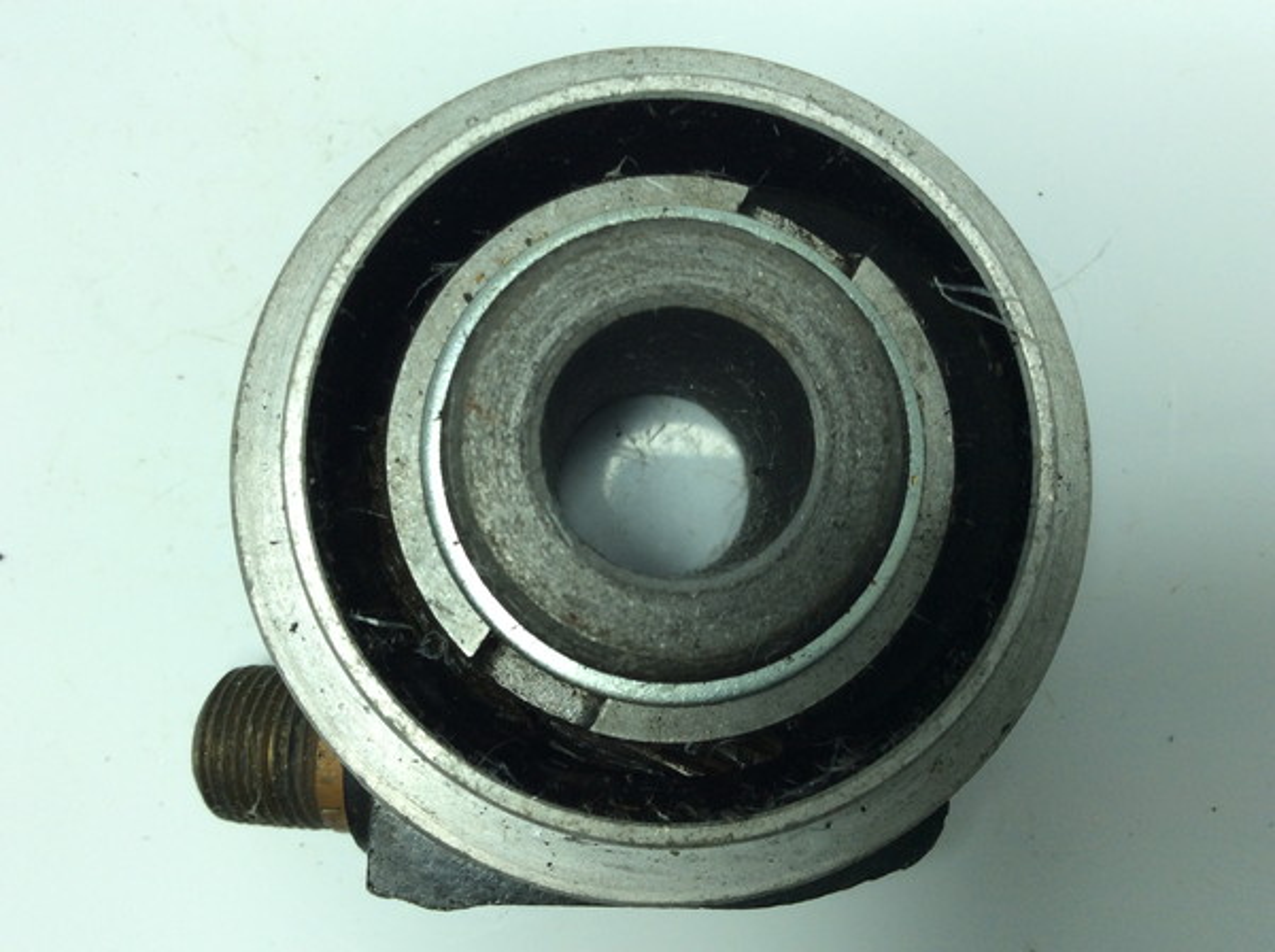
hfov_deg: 56.9
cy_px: 476
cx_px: 638
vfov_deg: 44.0
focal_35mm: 32
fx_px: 1177
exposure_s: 1/311
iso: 32
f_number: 2.4
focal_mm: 3.3
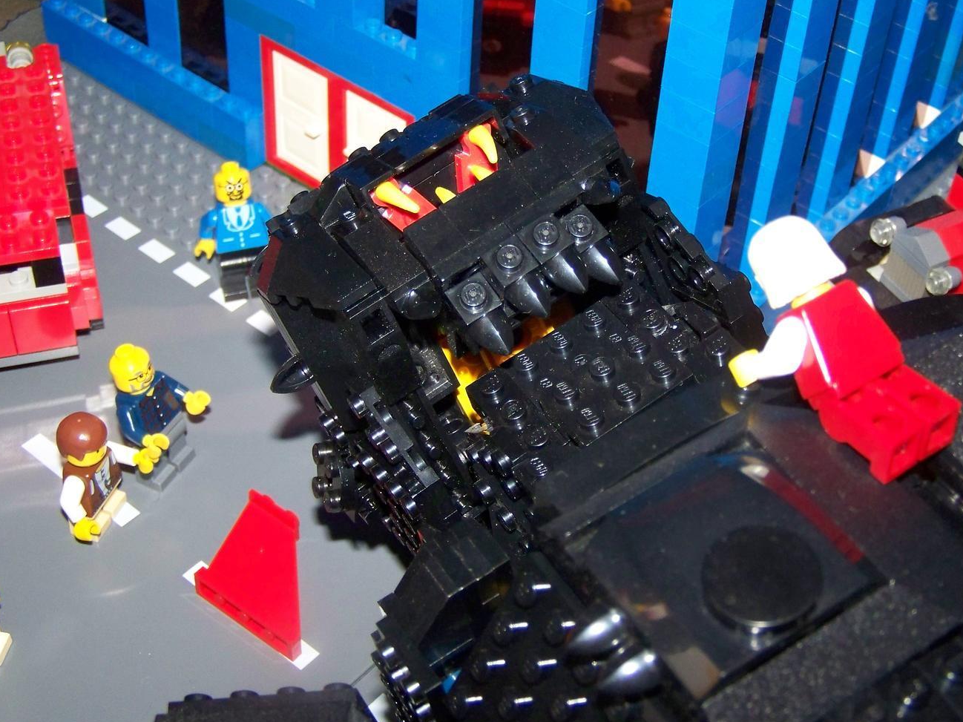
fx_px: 1613
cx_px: 539
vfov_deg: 25.2
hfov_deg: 33.2
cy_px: 315
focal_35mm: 58
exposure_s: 1/30
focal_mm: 8.1
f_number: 2.8
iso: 200
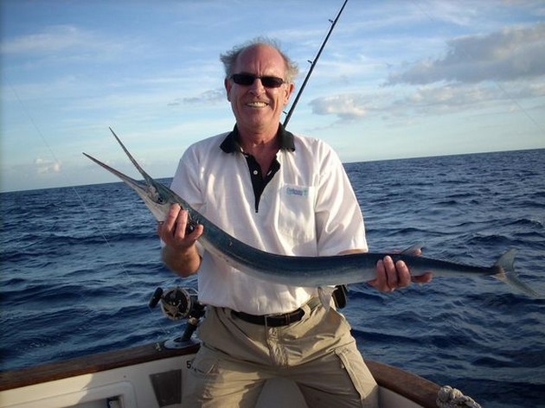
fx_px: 582
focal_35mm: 37
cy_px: 204
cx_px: 272
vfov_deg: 38.6
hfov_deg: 50.2
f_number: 2.8
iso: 64
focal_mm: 6.2
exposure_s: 1/369
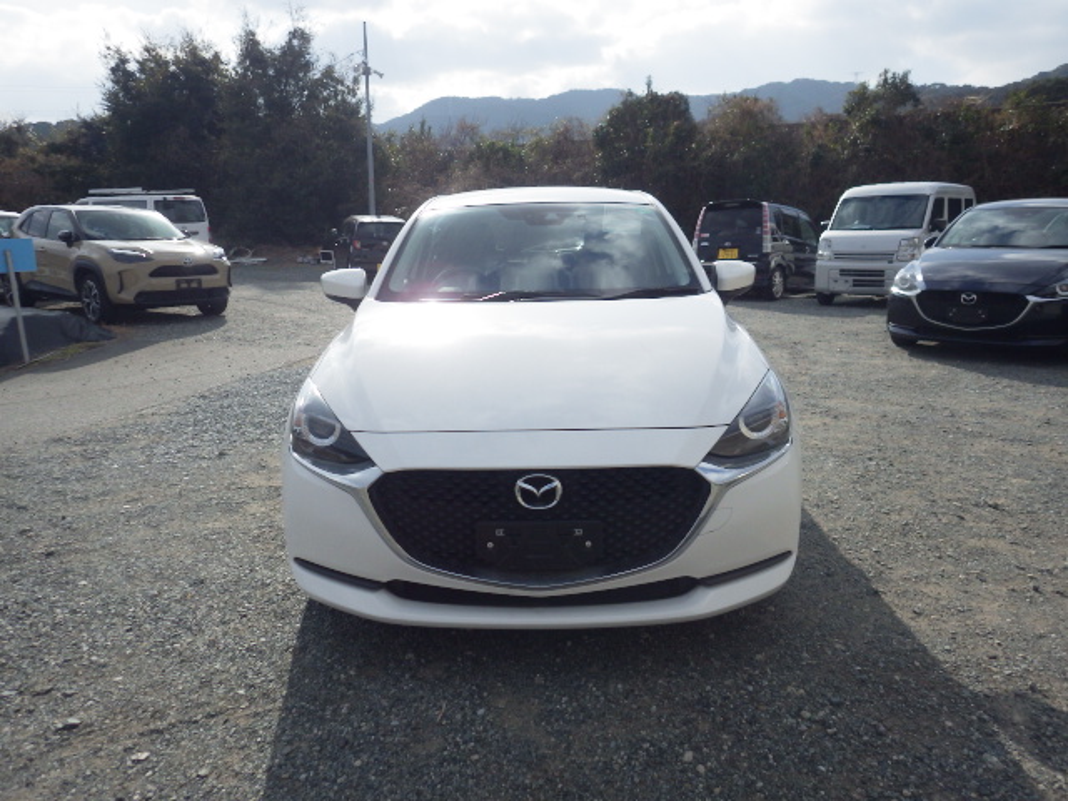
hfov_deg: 69.4
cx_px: 534
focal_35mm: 25
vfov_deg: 54.9
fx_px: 771
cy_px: 400
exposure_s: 1/500
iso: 250
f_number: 7.9
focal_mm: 4.5
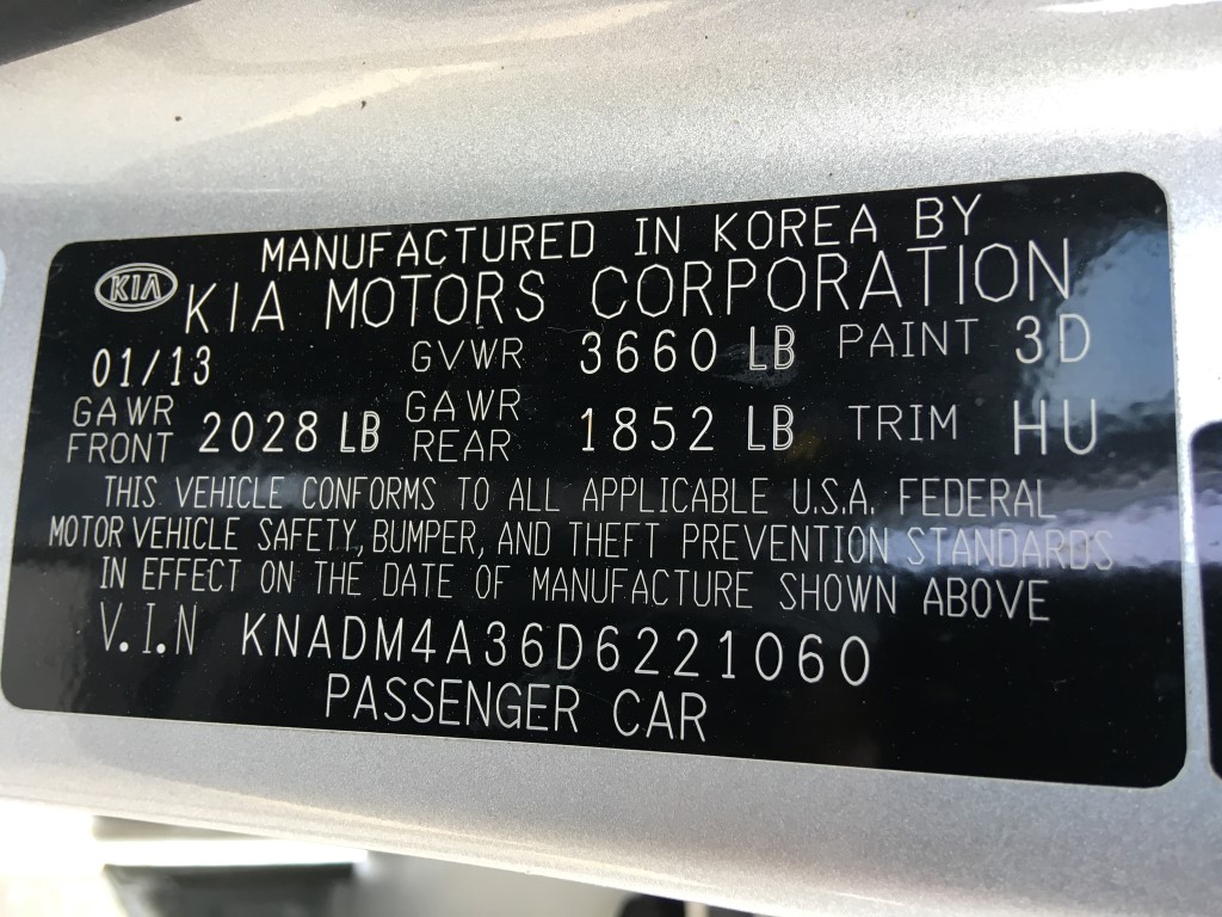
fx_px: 1024
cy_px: 458
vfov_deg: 48.2
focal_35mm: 29
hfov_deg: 61.7
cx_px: 611
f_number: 2.2
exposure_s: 1/40
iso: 25
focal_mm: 4.15
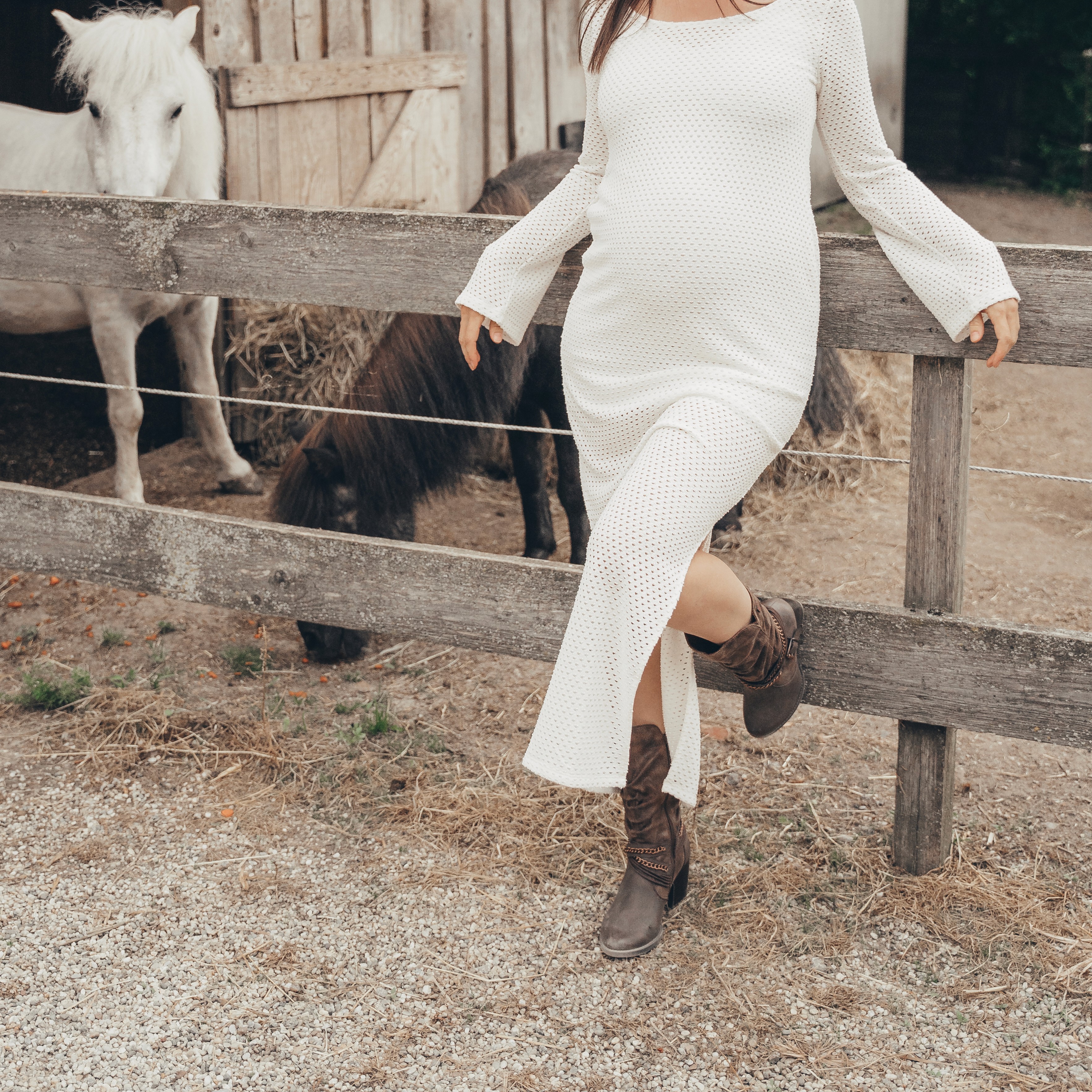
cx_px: 499
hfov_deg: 34.6
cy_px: 321
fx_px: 1754
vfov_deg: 34.1
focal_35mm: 49
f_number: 2.8
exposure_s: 1/800
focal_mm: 34.1
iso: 1000
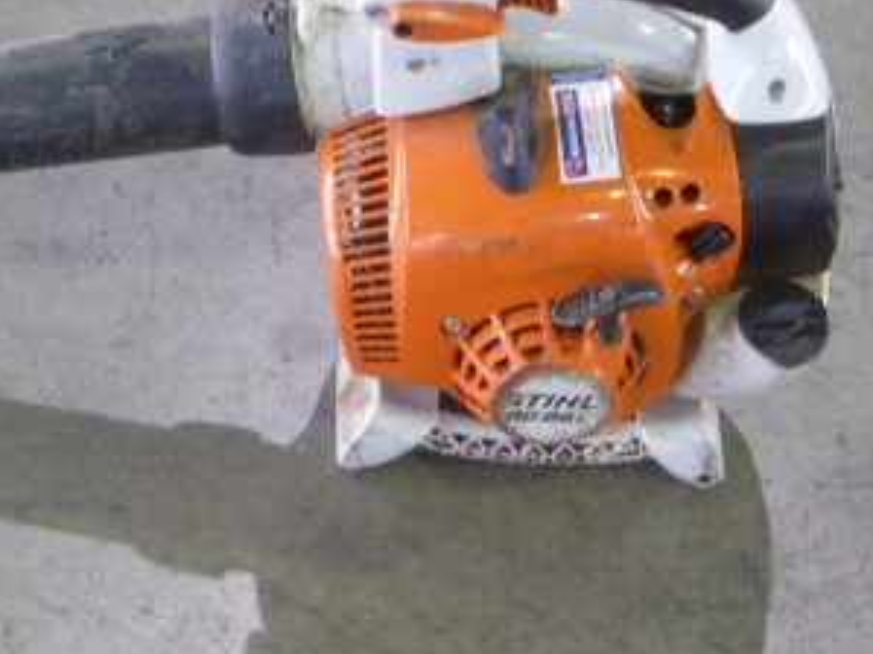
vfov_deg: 14.1
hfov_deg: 18.3
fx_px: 2647
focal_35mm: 105
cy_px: 222
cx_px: 38
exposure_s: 1/10
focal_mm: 8.5
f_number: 4.2
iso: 400
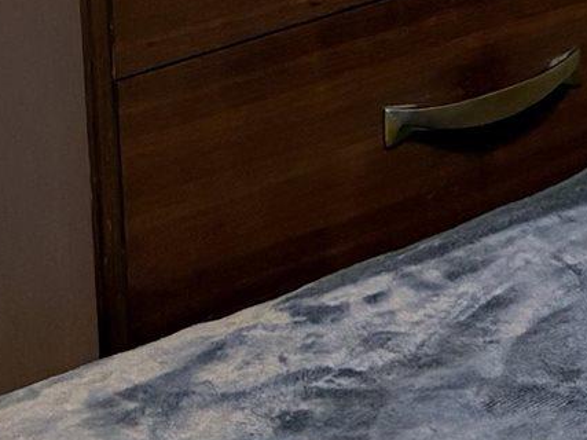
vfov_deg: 7.0
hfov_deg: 9.5
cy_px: -934
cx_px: 1343
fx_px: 3170
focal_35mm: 187
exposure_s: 1/60
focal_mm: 5.96
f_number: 1.6
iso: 160
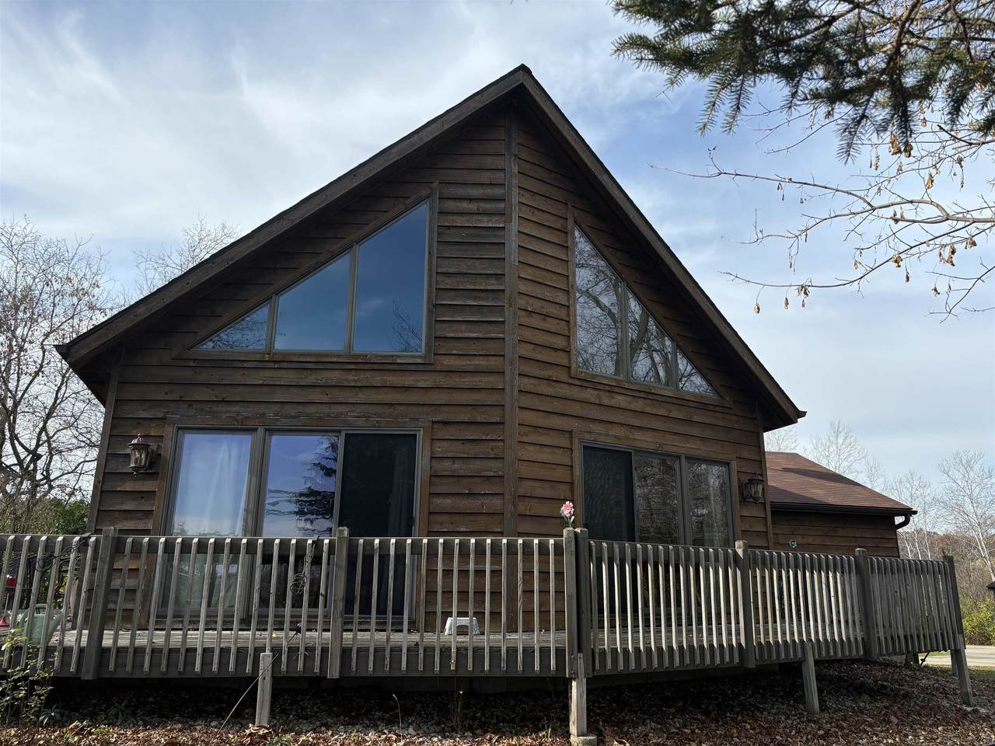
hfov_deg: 67.3
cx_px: 498
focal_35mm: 26
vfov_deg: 53.1
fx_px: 747
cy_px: 373
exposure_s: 1/2242
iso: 50
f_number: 1.6
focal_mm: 5.96
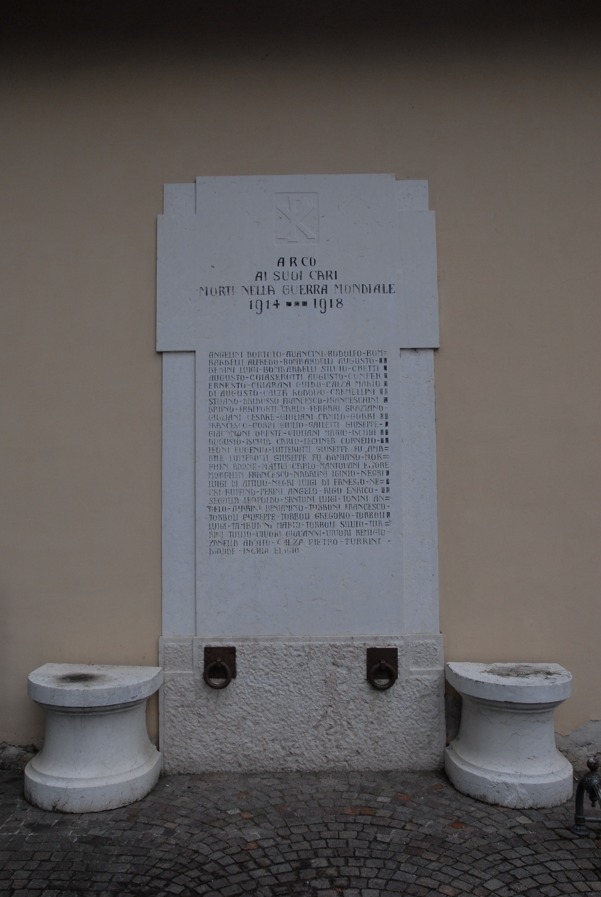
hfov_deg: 40.1
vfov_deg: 57.2
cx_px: 300
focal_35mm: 33
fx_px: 824
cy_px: 448
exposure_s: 1/50
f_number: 13
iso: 400
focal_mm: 22
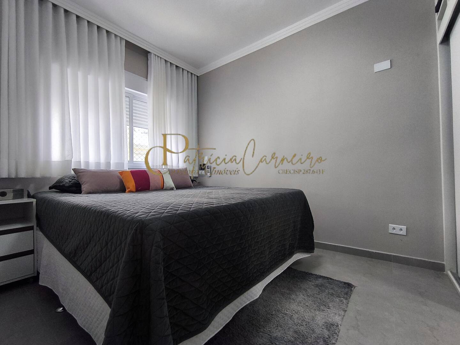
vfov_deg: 78.1
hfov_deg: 94.5
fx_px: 213
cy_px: 172
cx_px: 230
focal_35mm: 16
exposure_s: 1/60
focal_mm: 1.65
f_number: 2.2
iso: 160
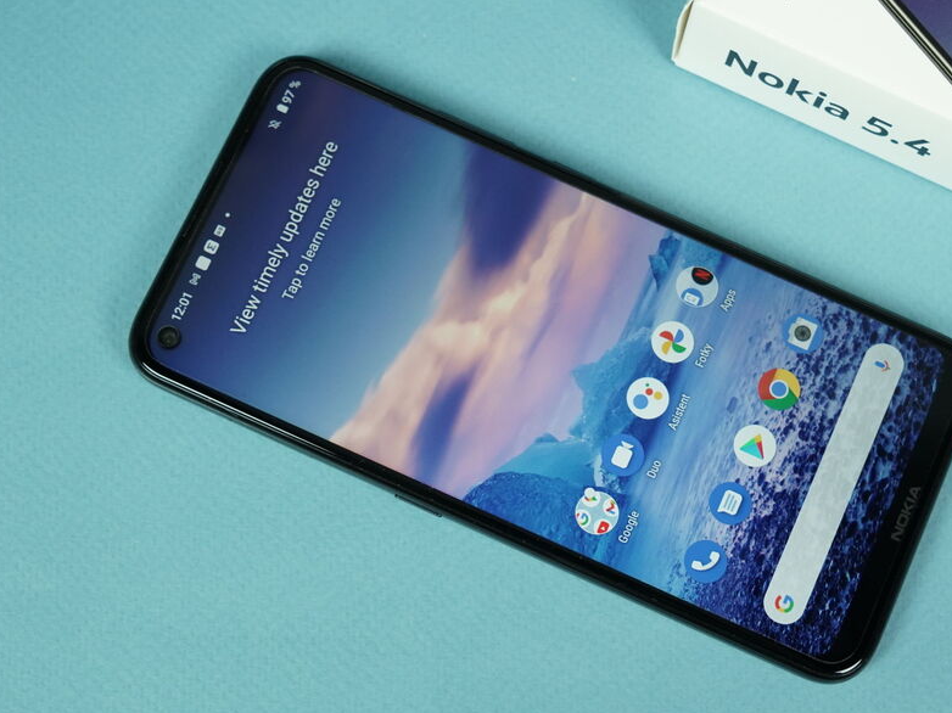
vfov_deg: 28.0
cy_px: 387
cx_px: 551
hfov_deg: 36.7
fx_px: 1430
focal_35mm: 52
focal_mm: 44
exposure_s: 1/160
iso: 2500
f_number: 7.1
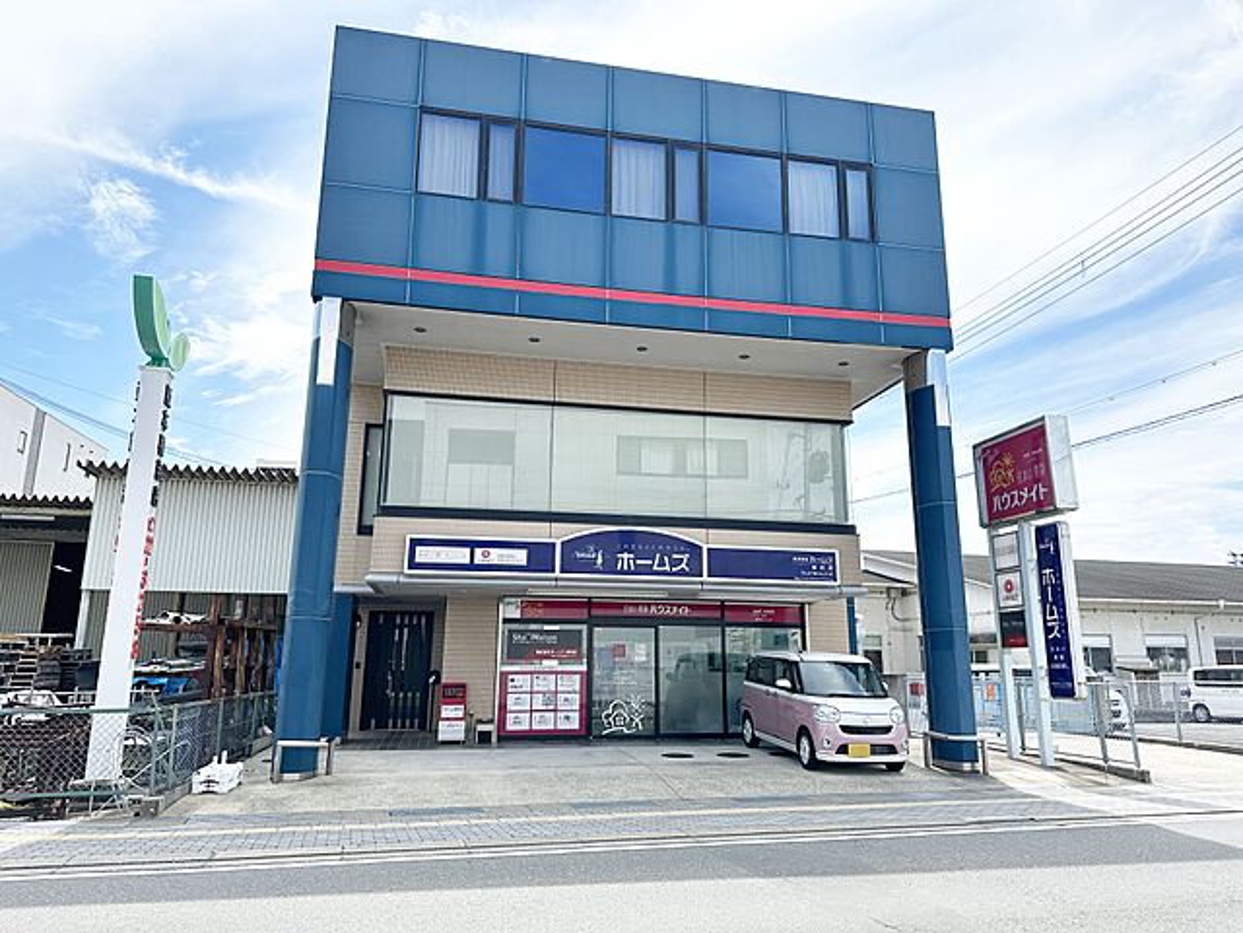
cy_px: 466
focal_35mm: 24
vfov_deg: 56.8
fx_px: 862
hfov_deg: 71.6
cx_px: 622
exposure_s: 1/4762
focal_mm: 6.86
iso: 80
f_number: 1.78
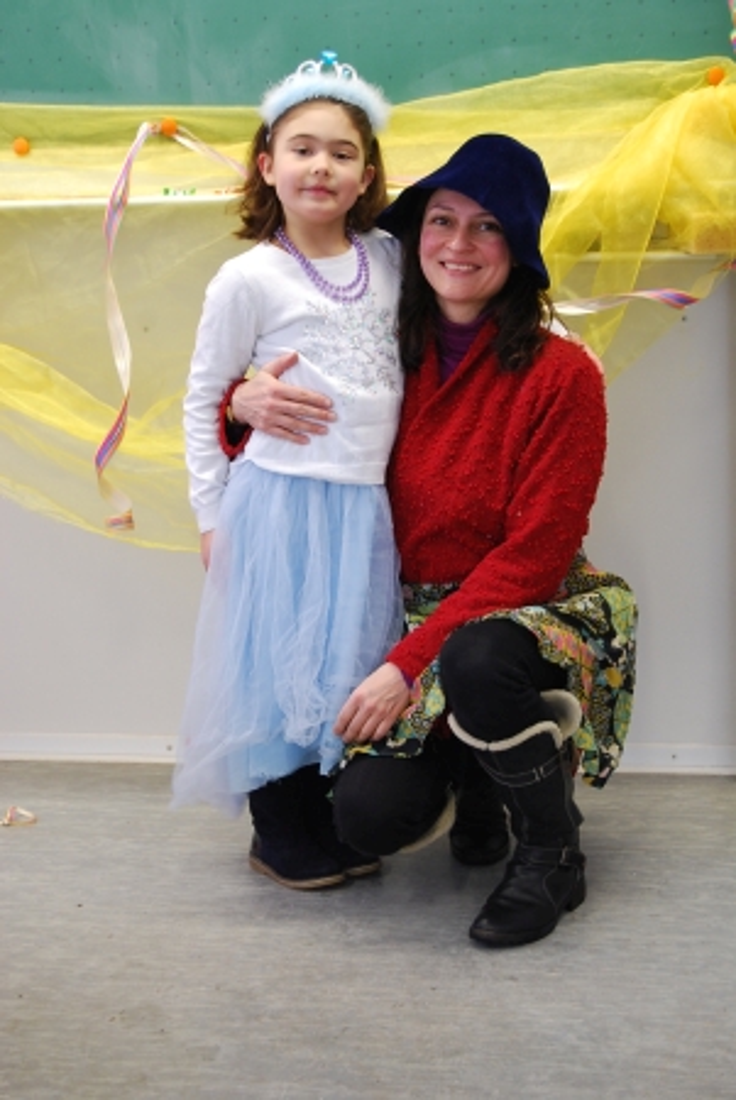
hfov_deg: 19.8
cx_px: 368
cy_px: 550
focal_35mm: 69
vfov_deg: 29.2
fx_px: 2111
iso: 400
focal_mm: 46
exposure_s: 1/25
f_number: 5.3
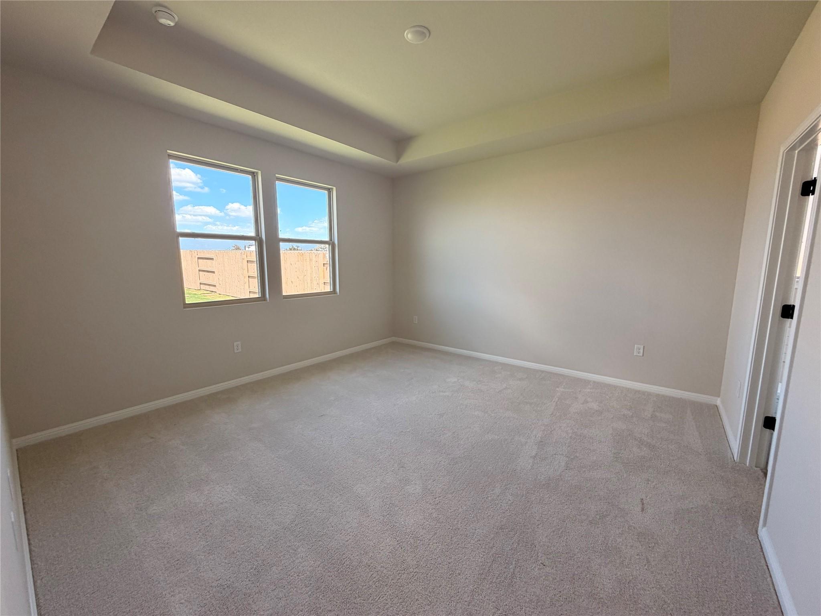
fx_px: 332
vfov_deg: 85.7
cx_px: 410
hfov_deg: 102.1
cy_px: 308
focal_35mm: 14
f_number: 2.2
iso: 125
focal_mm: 2.22
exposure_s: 1/120
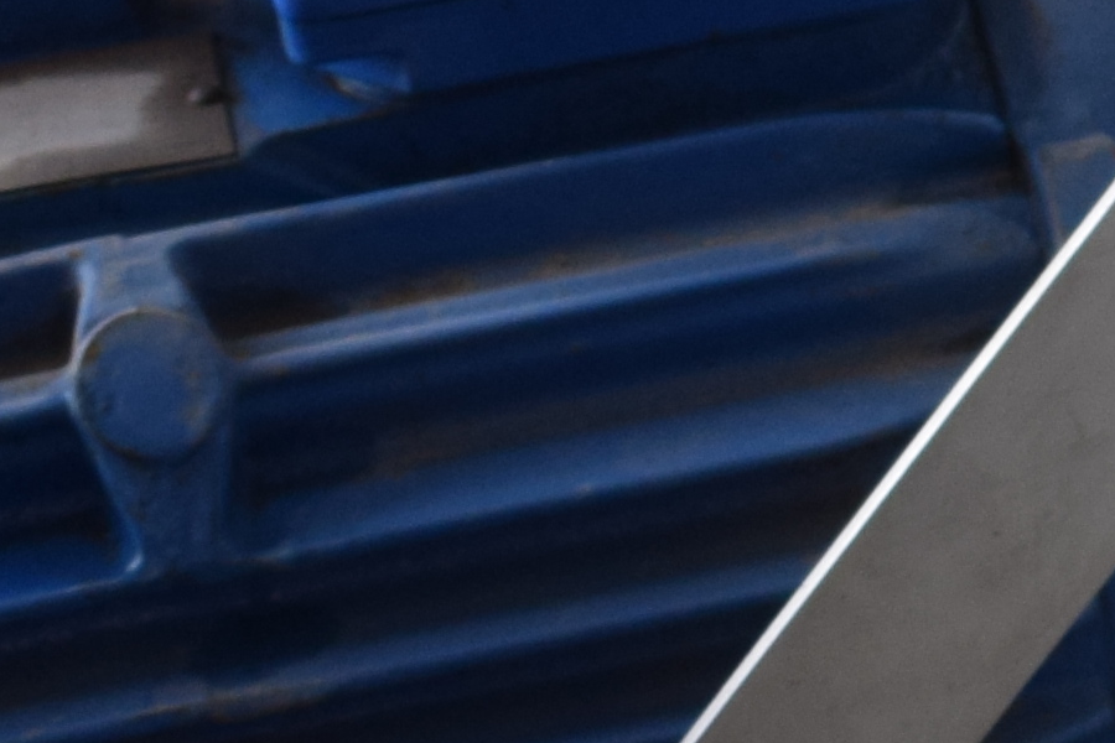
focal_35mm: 240
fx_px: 7433
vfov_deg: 5.7
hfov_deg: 8.2
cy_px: -172
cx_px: 2084
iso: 500
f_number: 4
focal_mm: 24
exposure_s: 1/60
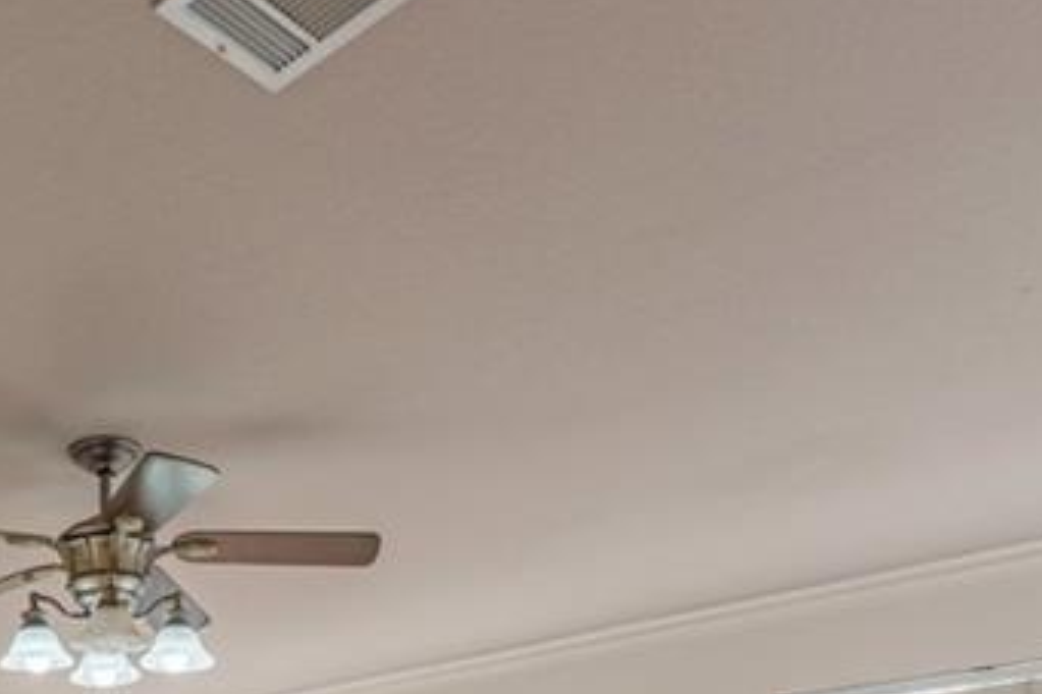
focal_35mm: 42
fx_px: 1215
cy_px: 945
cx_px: 83
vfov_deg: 26.2
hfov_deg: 42.2
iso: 320
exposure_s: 1/500
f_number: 5
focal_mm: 14
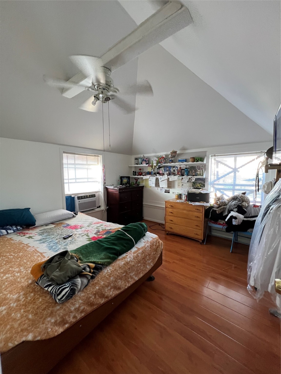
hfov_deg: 89.9
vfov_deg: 106.2
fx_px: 141
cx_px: 140
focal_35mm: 13
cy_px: 187
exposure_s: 1/60
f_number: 1.8
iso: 320
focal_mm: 1.57
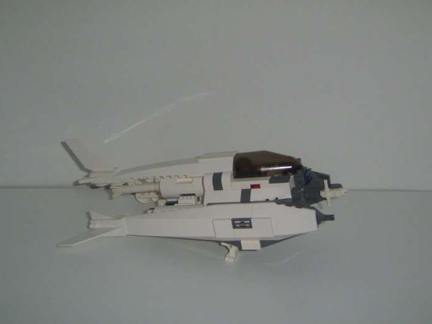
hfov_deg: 43.0
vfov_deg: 32.8
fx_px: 549
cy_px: 146
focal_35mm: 44
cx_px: 213
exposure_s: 1/30
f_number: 2.8
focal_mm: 7.8
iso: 100
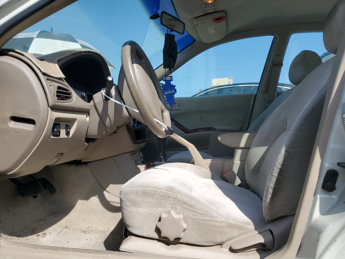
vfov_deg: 53.1
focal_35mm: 26
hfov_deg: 67.3
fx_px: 259
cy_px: 130
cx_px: 172
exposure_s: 1/2500
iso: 50
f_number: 1.5
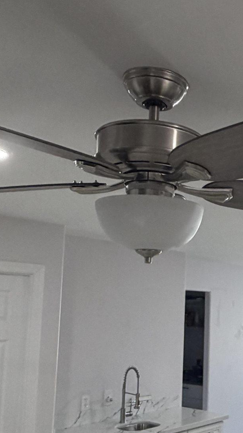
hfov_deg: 25.8
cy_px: 261
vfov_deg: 47.1
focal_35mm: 43
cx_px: 263
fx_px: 493
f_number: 2.2
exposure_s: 1/120
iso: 320
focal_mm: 2.22
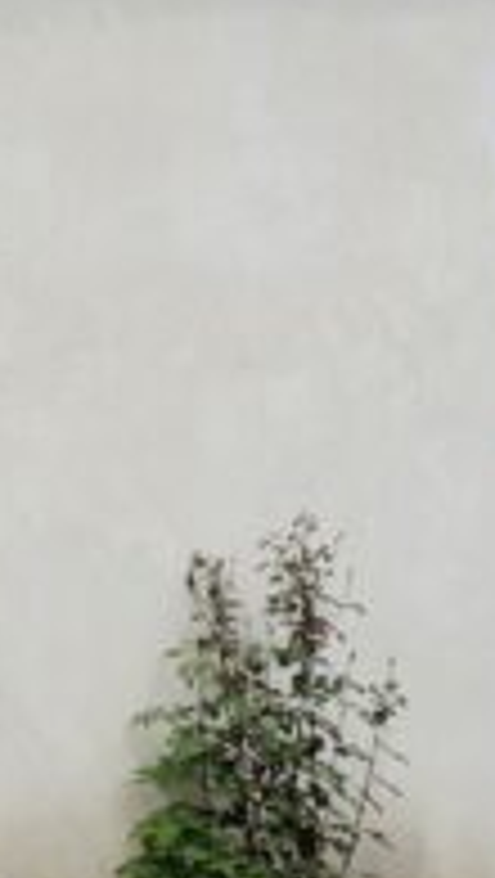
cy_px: -101
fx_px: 5798
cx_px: -526
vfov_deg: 8.6
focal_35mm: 249
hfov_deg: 4.8
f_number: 2.8
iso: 80
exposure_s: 1/500
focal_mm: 12.5
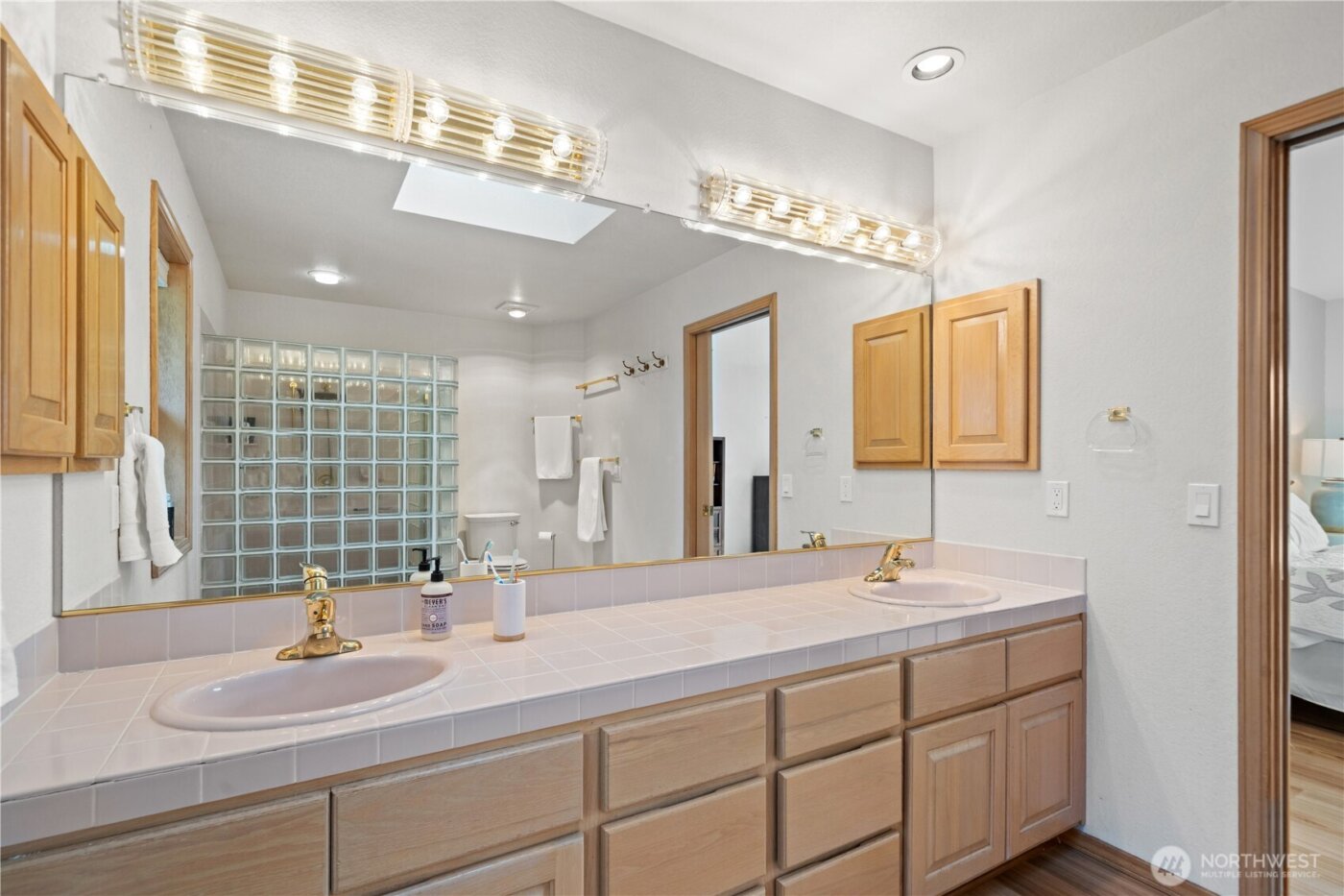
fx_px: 597
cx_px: 672
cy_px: 448
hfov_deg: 96.7
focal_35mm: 16
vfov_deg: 73.7
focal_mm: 16
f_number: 8
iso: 640
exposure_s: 1/15
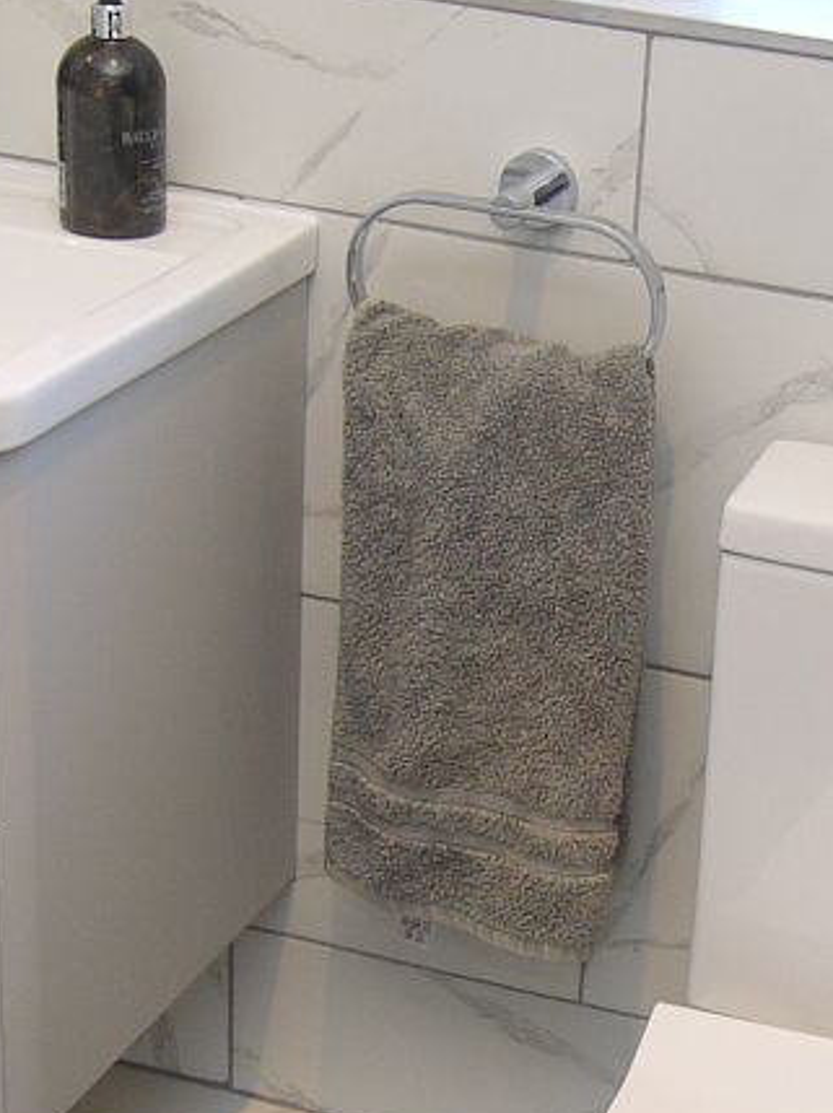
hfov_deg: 16.8
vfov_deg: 22.7
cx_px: 799
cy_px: 734
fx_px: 2763
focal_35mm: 86
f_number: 4
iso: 100
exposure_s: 1/60
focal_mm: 9
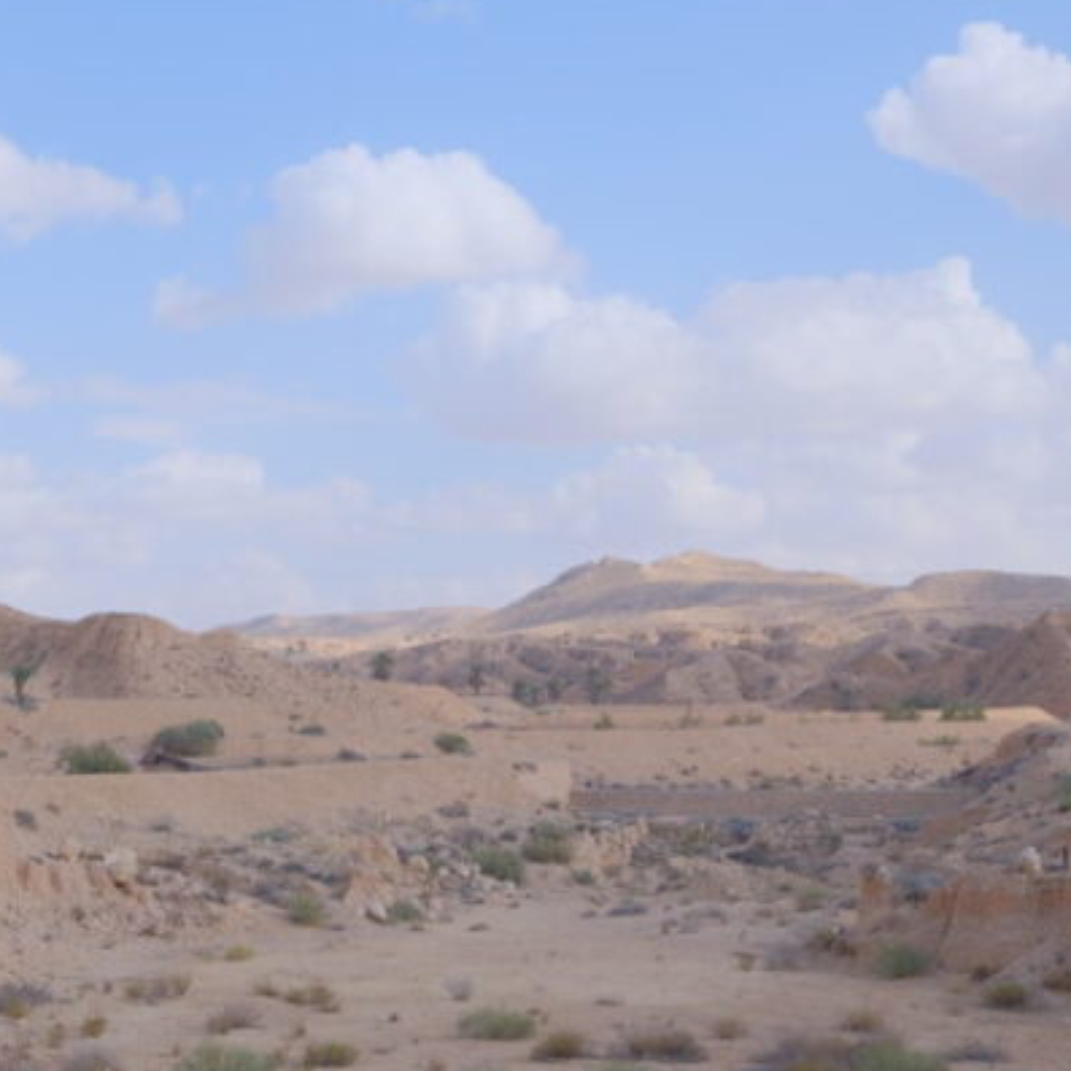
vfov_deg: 26.5
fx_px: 2275
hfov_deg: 26.2
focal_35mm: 65
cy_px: 546
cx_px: 305
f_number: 4
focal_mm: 24
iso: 640
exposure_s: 1/2200
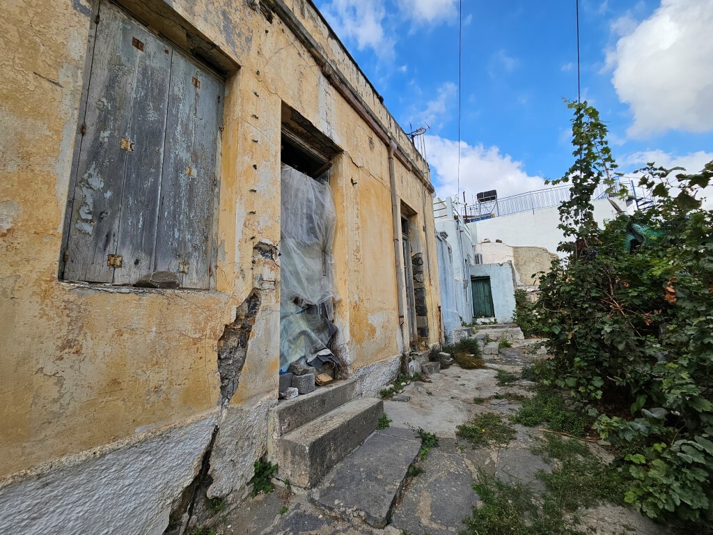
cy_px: 268
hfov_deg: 106.2
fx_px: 268
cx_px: 356
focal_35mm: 13
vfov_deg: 89.9
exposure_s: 1/1799
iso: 50
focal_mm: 2.2
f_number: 2.2
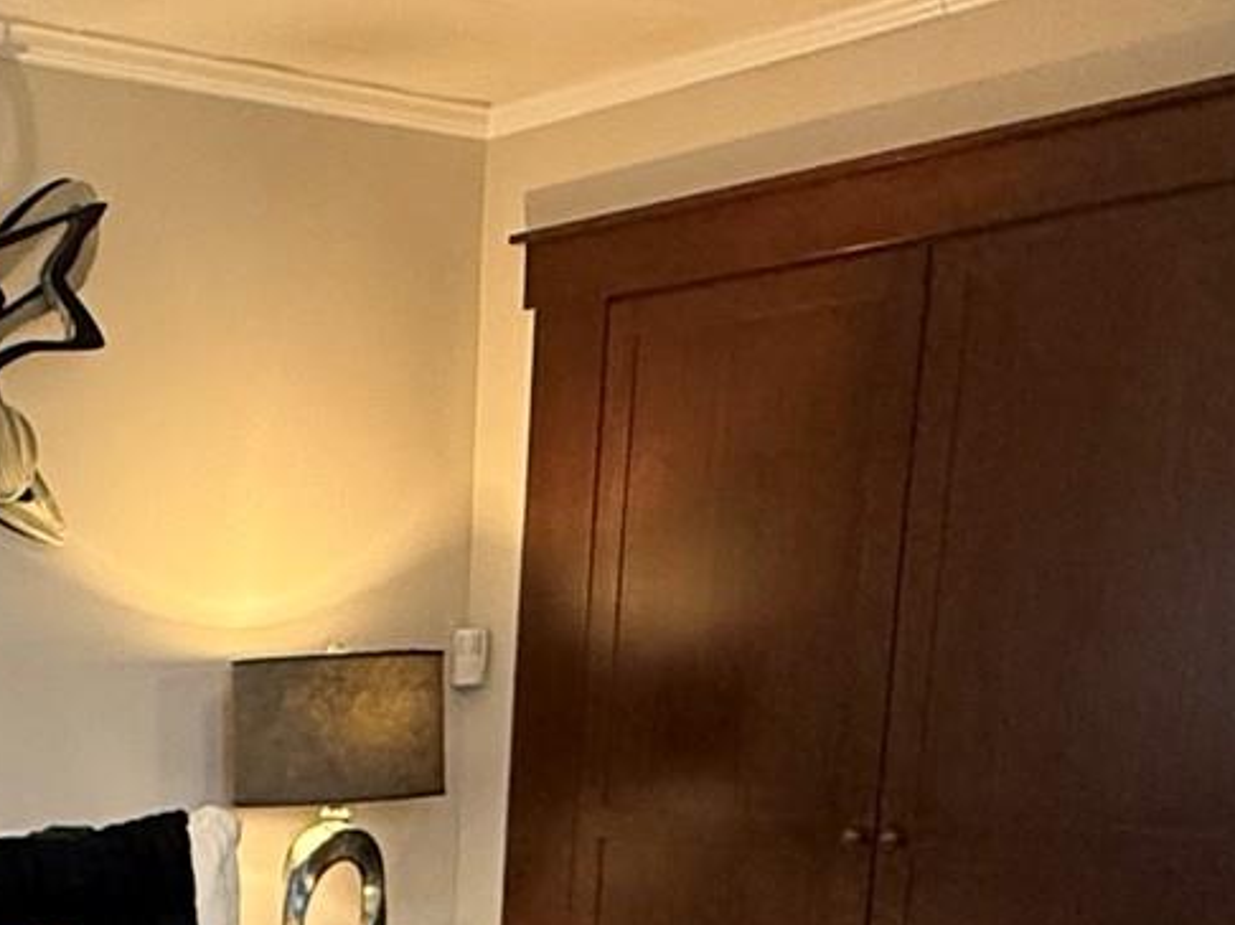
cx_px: -201
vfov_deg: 22.7
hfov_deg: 28.9
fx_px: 2104
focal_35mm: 59
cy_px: 1118
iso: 400
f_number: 2.2
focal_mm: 2.22
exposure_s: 1/60
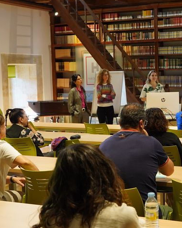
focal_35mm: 67
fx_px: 452
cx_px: 153
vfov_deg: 28.3
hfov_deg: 22.4
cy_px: 115
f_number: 4
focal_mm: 28
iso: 1600
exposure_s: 1/160
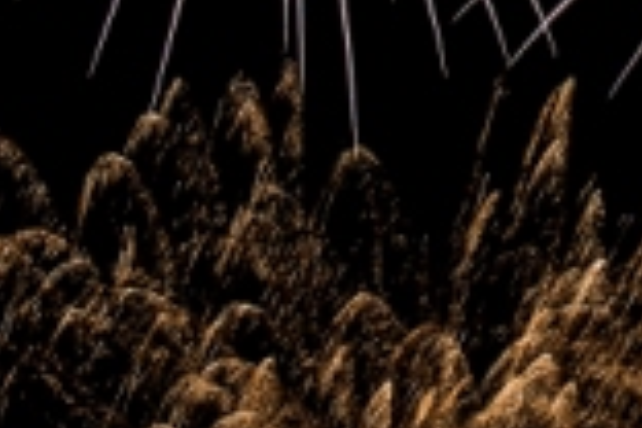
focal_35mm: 459
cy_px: -407
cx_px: 786
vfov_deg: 3.0
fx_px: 8185
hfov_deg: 4.5
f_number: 10
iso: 200
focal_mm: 70
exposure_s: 4.3
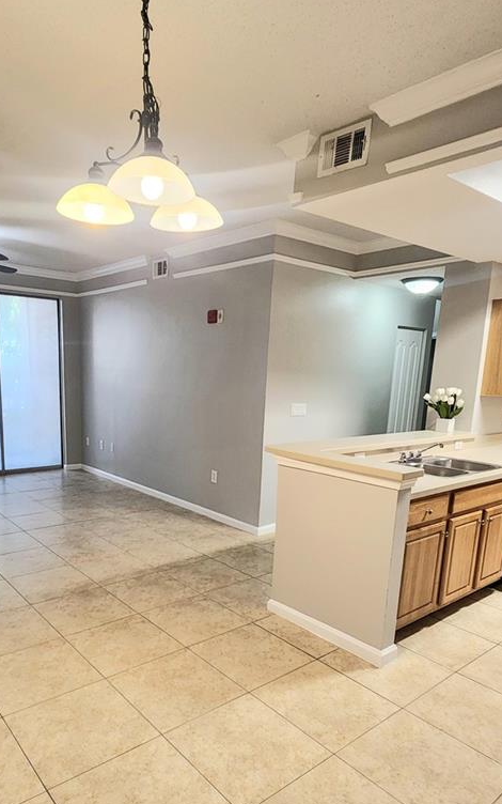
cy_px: 477
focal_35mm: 22
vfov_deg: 78.9
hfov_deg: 54.6
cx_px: 194
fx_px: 482
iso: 320
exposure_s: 1/60.2
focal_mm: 2.2
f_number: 2.2
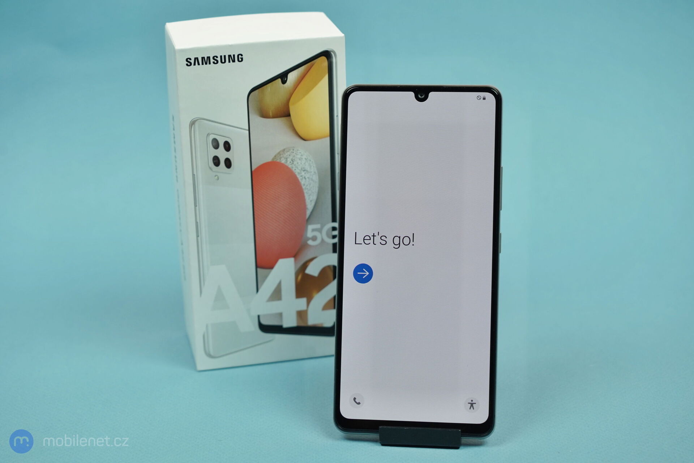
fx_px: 1234
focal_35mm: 64
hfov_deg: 31.4
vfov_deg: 21.2
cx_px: 347
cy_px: 232
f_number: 5.6
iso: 500
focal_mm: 64
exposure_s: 1/100
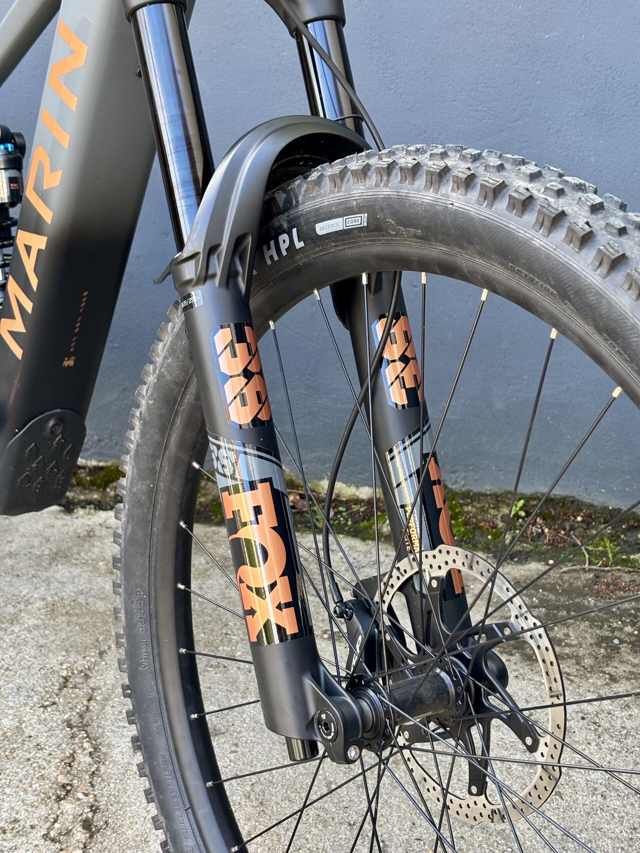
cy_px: 426
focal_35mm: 52
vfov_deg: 36.8
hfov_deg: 28.0
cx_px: 320
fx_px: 1282
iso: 50
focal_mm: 5.96
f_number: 1.6
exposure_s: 1/121
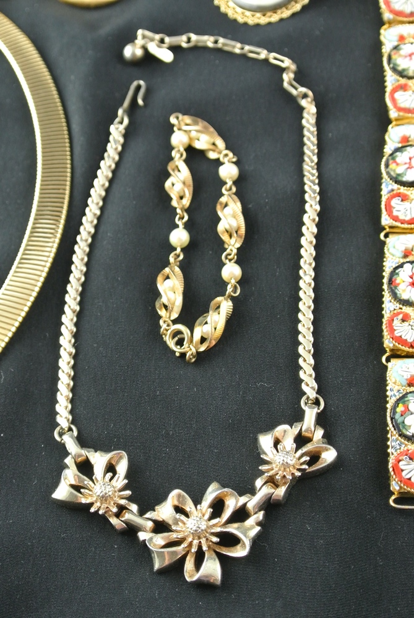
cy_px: 309
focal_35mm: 69
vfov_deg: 29.2
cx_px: 207
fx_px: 1187
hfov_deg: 19.8
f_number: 5.3
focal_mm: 25.9
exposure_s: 1/40
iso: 800
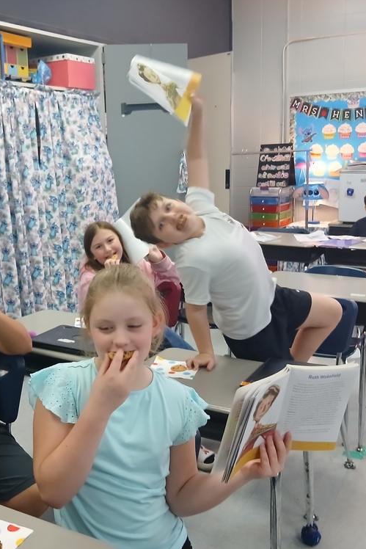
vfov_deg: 51.9
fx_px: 564
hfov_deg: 35.5
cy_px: 269
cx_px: 113
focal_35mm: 37
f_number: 1.8
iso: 400
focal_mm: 3.98
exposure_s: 1/20
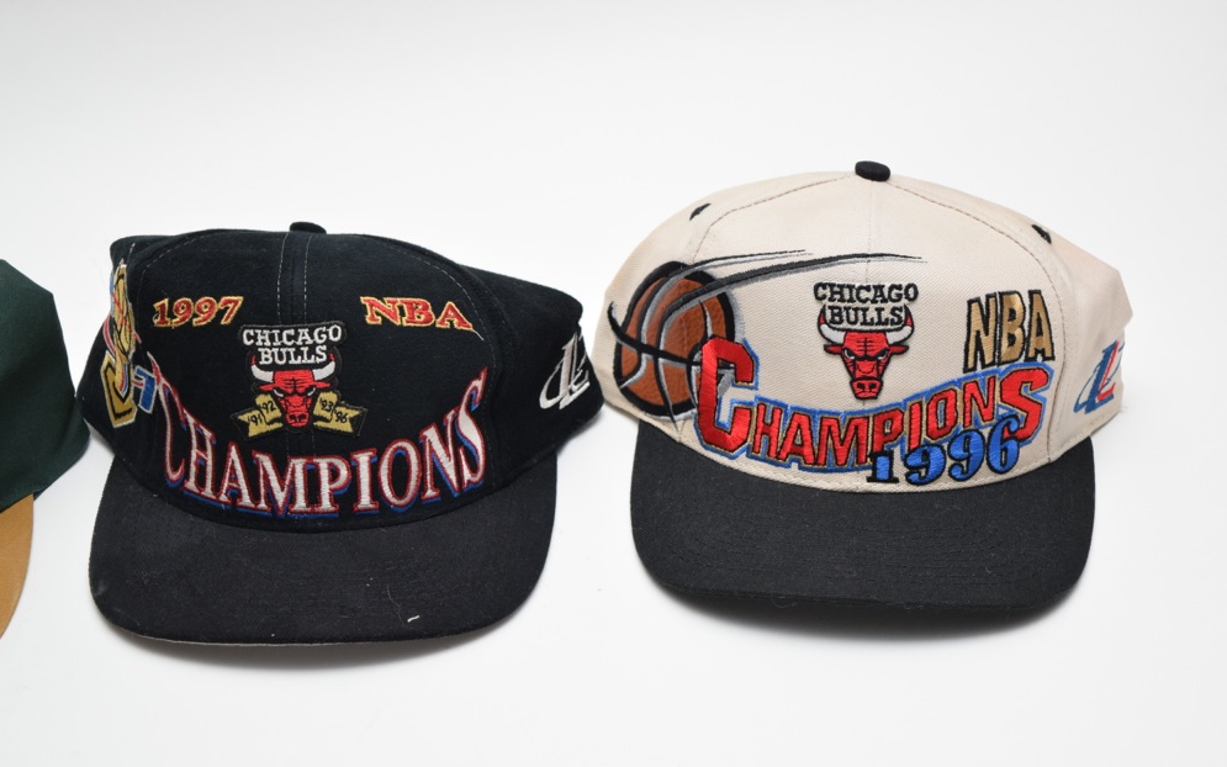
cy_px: 390
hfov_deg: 24.5
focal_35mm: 85
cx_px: 614
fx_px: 2826
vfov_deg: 15.5
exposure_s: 1/100
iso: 800
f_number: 5.6
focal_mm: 55
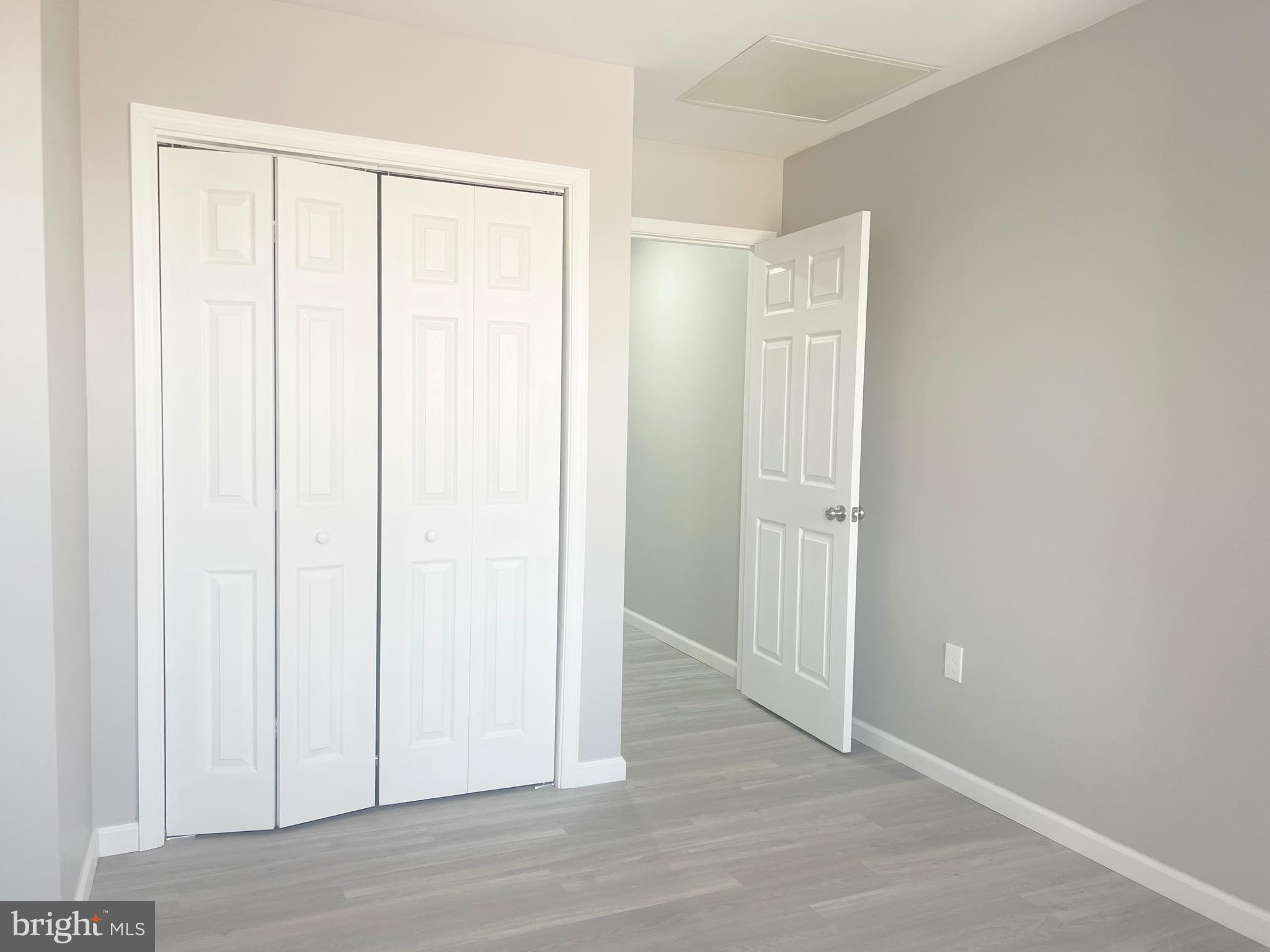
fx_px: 954
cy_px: 476
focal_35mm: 26
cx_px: 635
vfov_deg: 53.1
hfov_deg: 67.3
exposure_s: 1/121
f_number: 1.5
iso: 125
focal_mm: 5.7
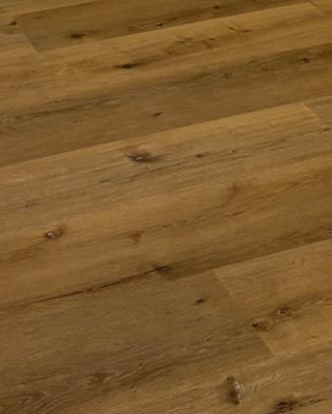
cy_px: -216
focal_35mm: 94
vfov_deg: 18.1
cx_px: 133
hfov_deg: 16.4
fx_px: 1155
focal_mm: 5.96
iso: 125
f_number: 1.6
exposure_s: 1/60
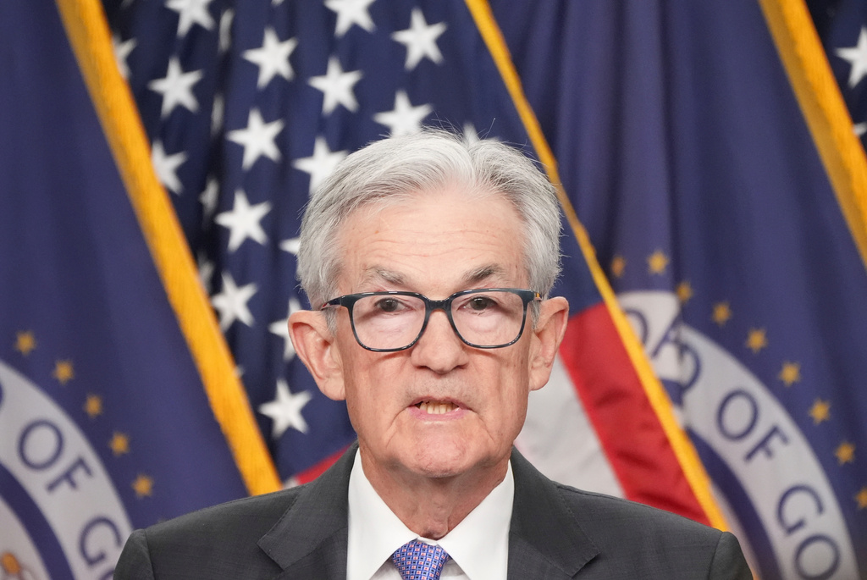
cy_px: 290
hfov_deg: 3.4
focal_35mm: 600
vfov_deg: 2.3
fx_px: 14464
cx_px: 434
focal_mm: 400
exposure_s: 1/400
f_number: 5.6
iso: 6400
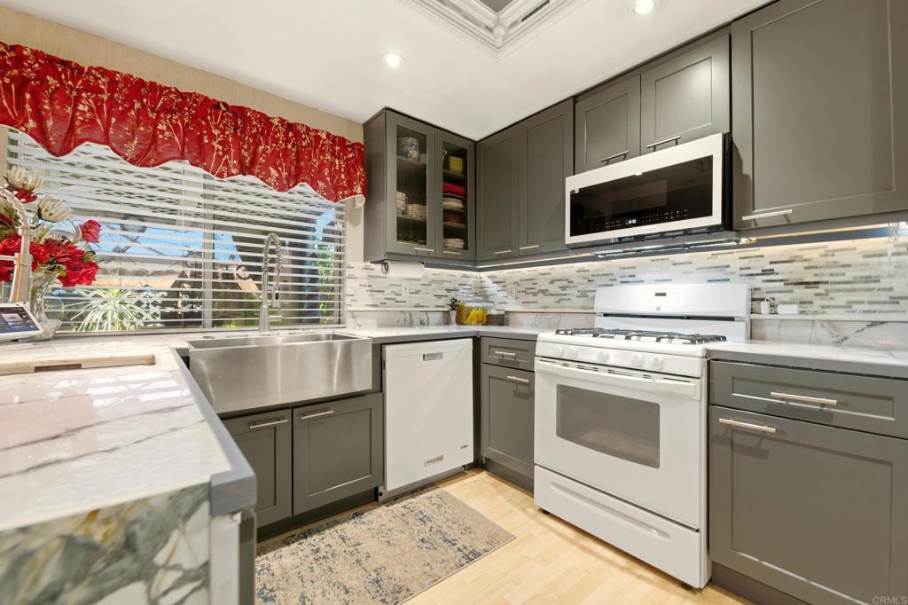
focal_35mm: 14
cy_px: 302
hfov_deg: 104.3
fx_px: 353
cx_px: 454
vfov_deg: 81.2
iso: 320
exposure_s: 1/160
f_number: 6.3
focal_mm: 14
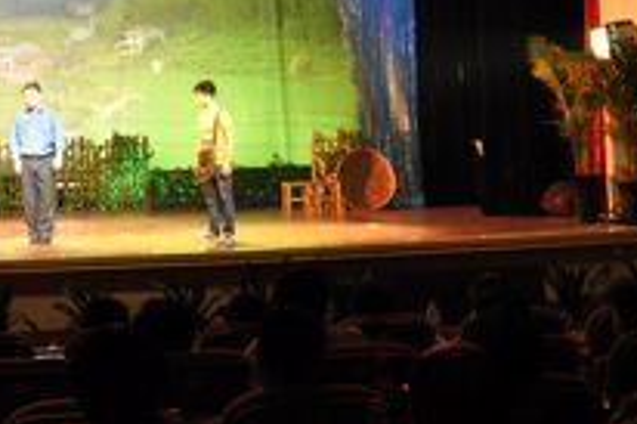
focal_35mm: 88
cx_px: 25
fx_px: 1556
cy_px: 57
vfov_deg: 15.4
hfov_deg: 22.4
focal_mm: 22
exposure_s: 1/15
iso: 400
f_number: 4
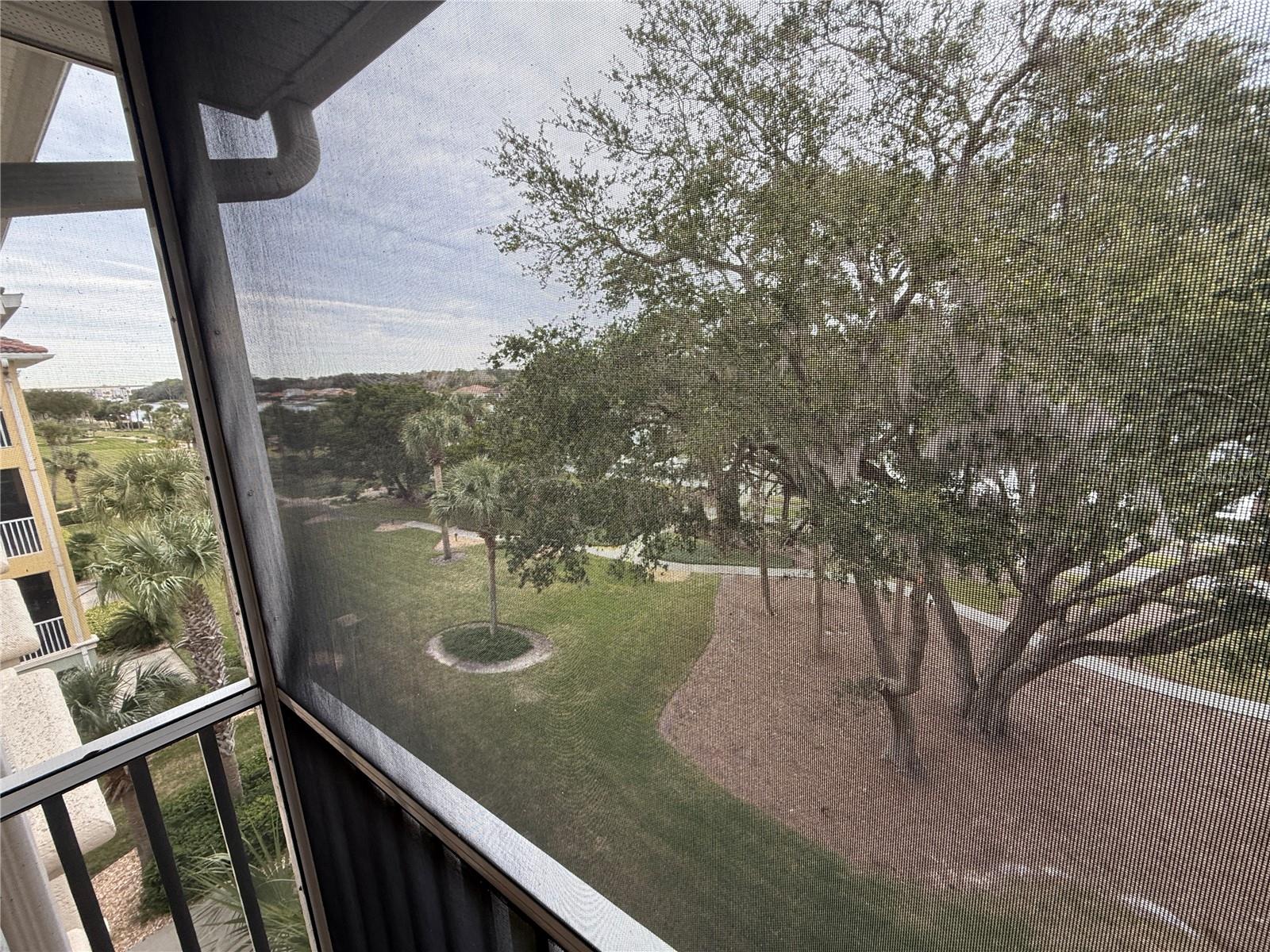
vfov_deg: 85.7
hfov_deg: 102.1
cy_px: 476
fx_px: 514
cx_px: 635
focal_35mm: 14
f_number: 2.2
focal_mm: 2.22
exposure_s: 1/100
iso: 64
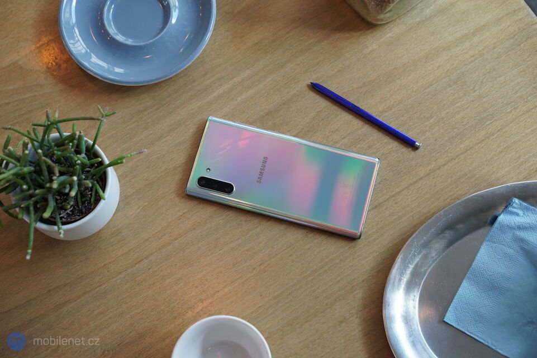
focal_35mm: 55
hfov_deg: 36.3
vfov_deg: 24.6
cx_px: 268
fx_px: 820
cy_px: 179
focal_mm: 55
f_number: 4.5
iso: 1250
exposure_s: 1/100
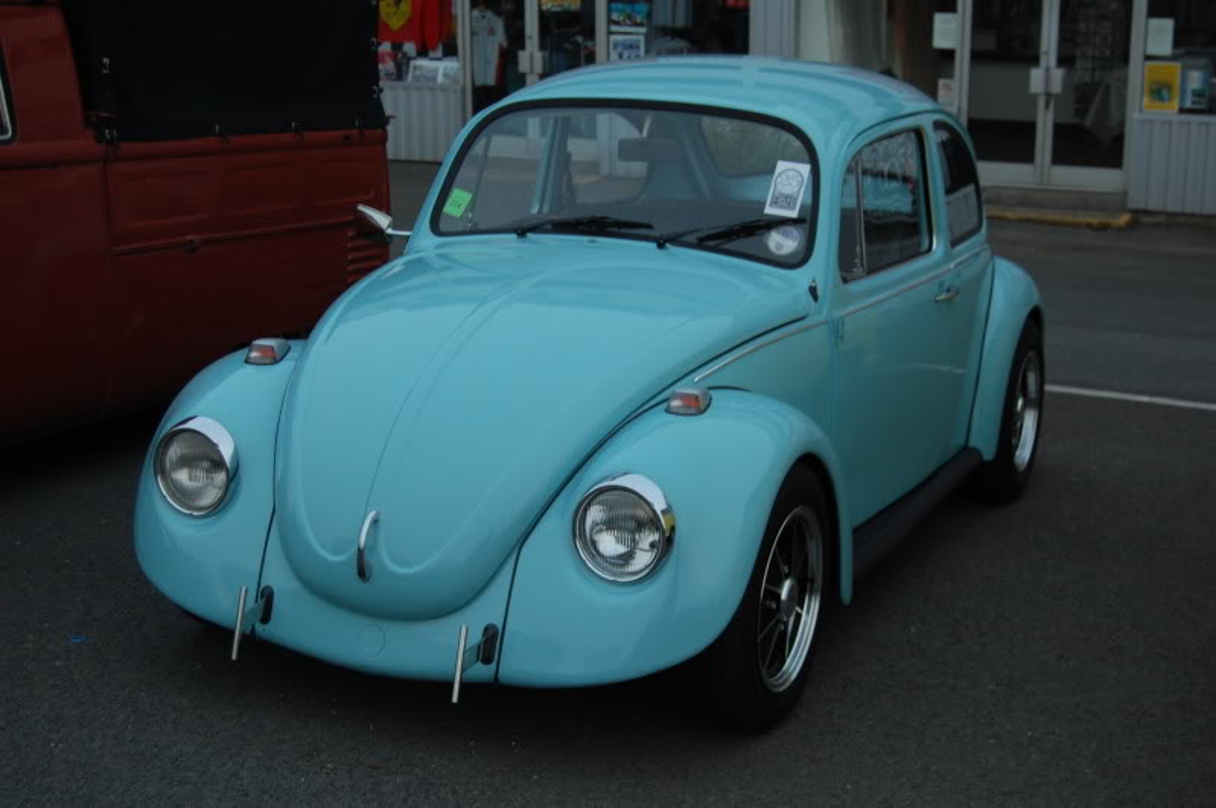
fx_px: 1771
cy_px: 404
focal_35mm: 52
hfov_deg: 37.9
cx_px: 608
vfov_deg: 25.7
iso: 400
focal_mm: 35
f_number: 4.8
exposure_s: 1/30
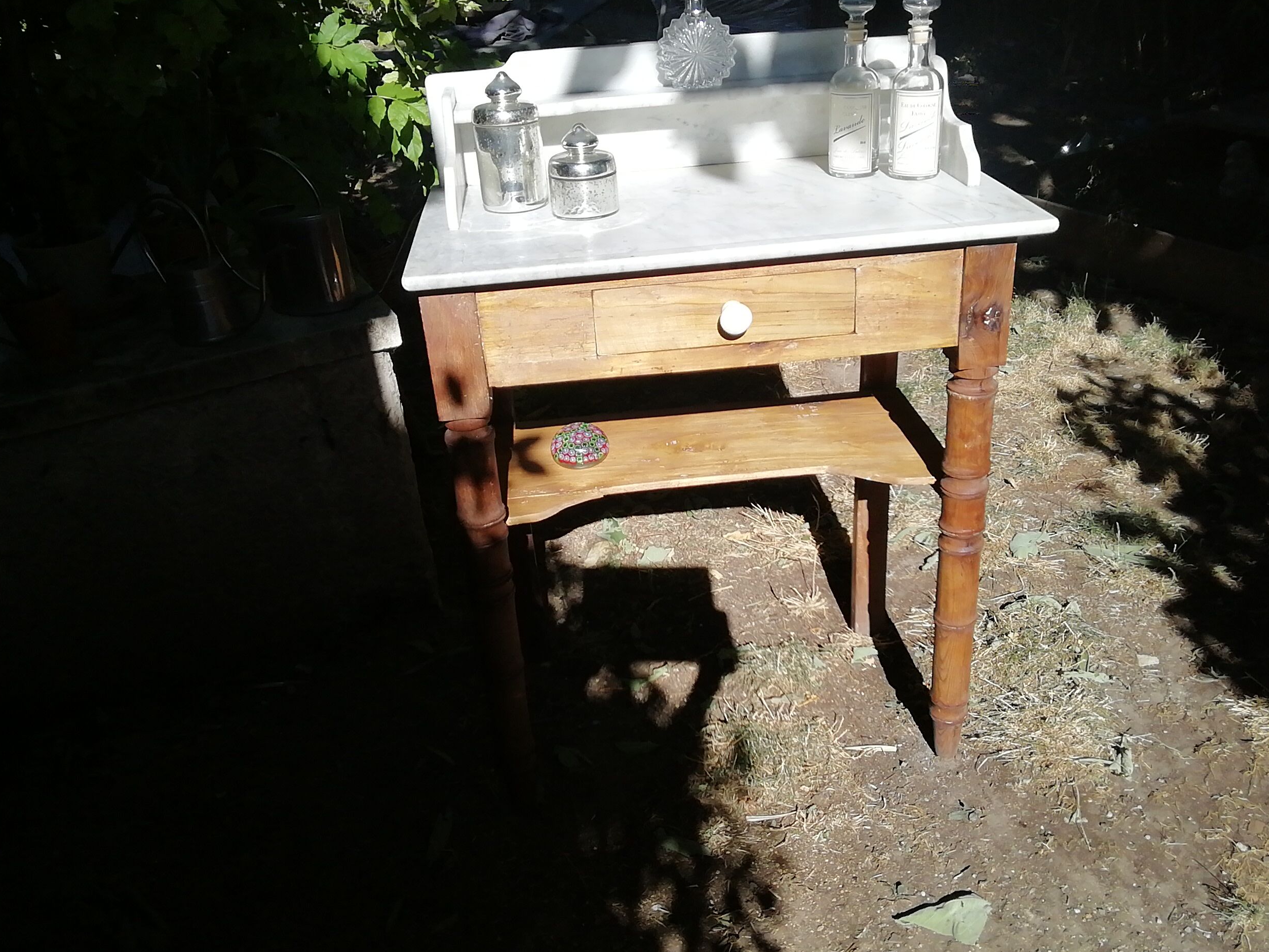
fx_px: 1063
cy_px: 464
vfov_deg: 48.2
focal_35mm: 29
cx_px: 650
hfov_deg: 61.7
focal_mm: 2.4
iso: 100
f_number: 2.4
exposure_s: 1/1188
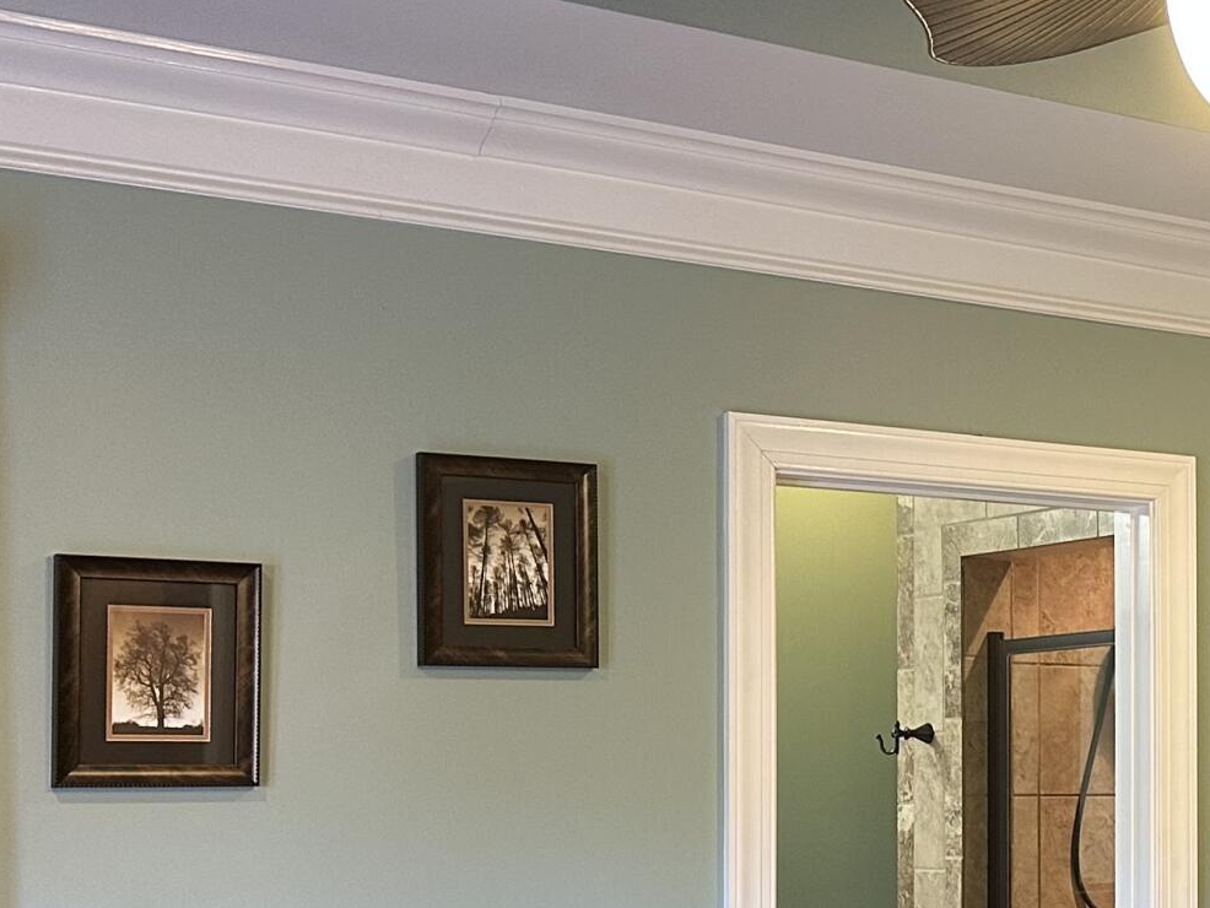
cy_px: 748
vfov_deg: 19.9
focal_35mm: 73
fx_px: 2552
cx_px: 1404
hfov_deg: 24.5
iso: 250
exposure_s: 1/60
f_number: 1.78
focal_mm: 6.86
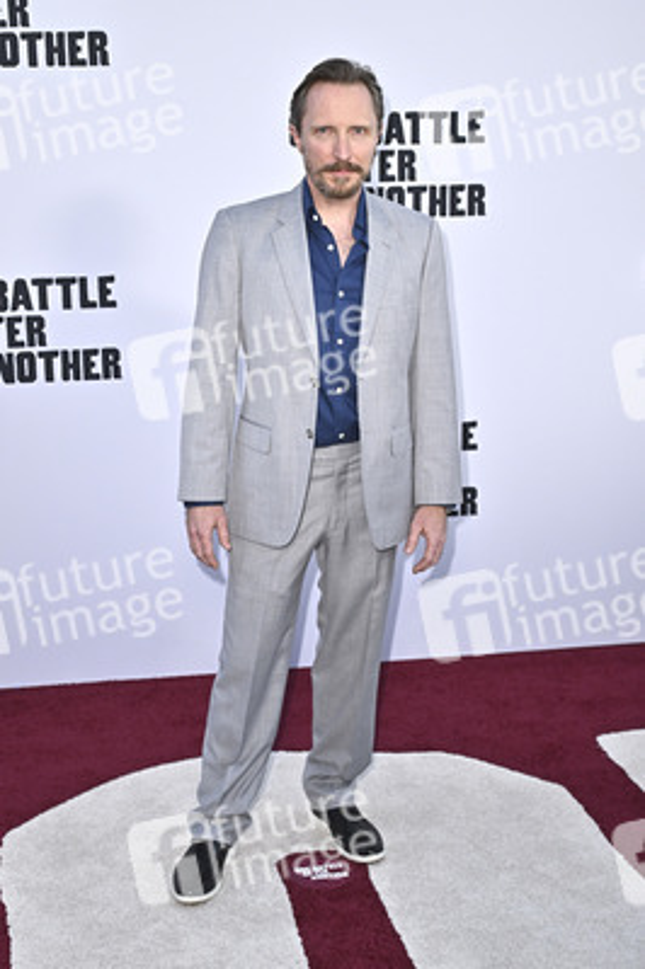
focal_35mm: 46
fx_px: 1238
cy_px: 484
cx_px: 322
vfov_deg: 42.8
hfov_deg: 29.2
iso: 800
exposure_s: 1/320
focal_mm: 46
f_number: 5
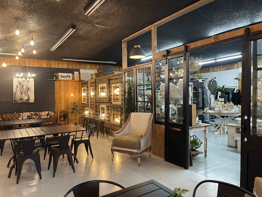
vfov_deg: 54.9
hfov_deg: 69.4
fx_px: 189
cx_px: 131
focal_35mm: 25
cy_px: 98
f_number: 1.6
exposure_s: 1/60
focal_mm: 5.1
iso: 200
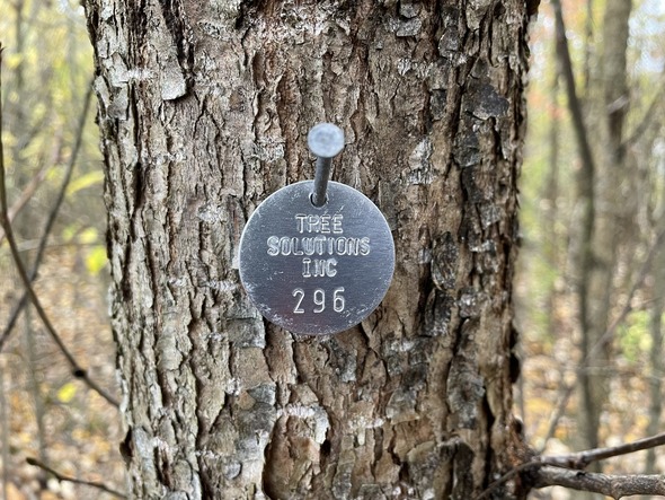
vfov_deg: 53.1
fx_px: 500
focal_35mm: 26
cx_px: 332
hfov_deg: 67.3
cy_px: 250
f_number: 1.6
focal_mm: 4.2
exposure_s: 1/60
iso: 125
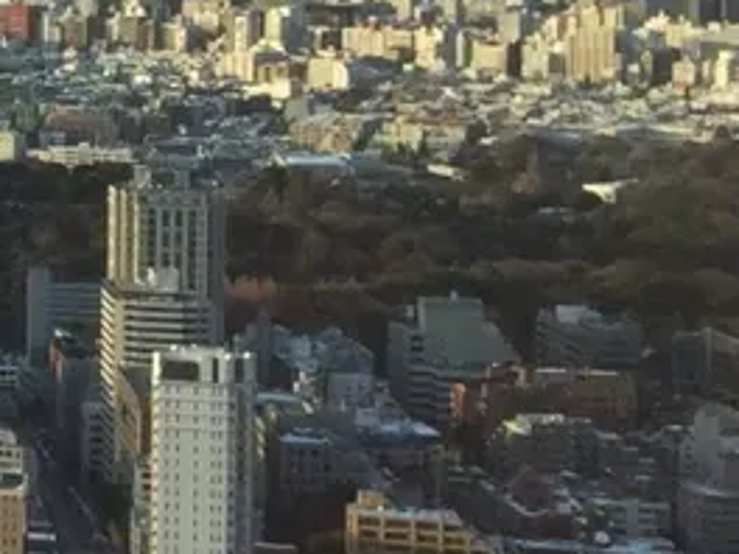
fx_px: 3885
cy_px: -176
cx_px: -1321
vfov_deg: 8.1
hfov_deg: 9.2
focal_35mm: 182
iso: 32
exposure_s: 1/733
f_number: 2.2
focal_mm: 4.12
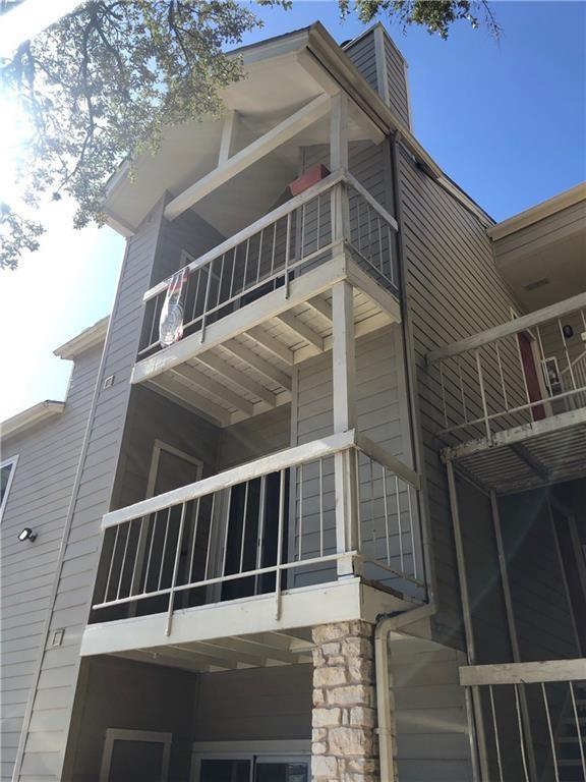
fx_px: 632
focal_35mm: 28
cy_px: 391
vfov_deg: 63.4
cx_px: 293
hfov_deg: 49.7
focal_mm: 4
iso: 20
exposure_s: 1/639
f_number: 1.8
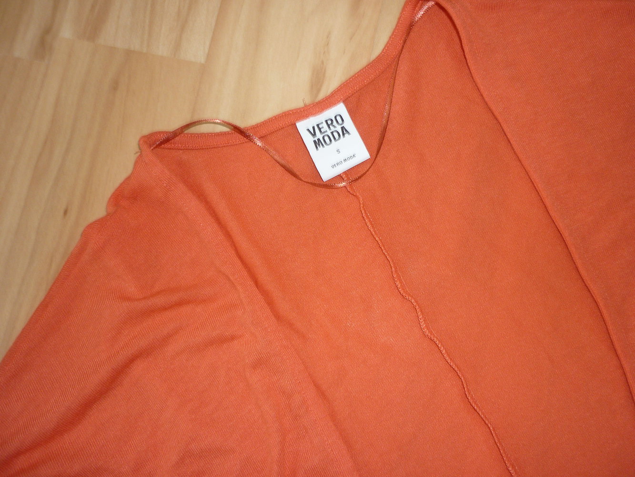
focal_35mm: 33
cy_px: 238
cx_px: 318
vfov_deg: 43.0
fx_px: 605
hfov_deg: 55.3
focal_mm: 5.5
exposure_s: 1/30
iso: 100
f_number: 2.8
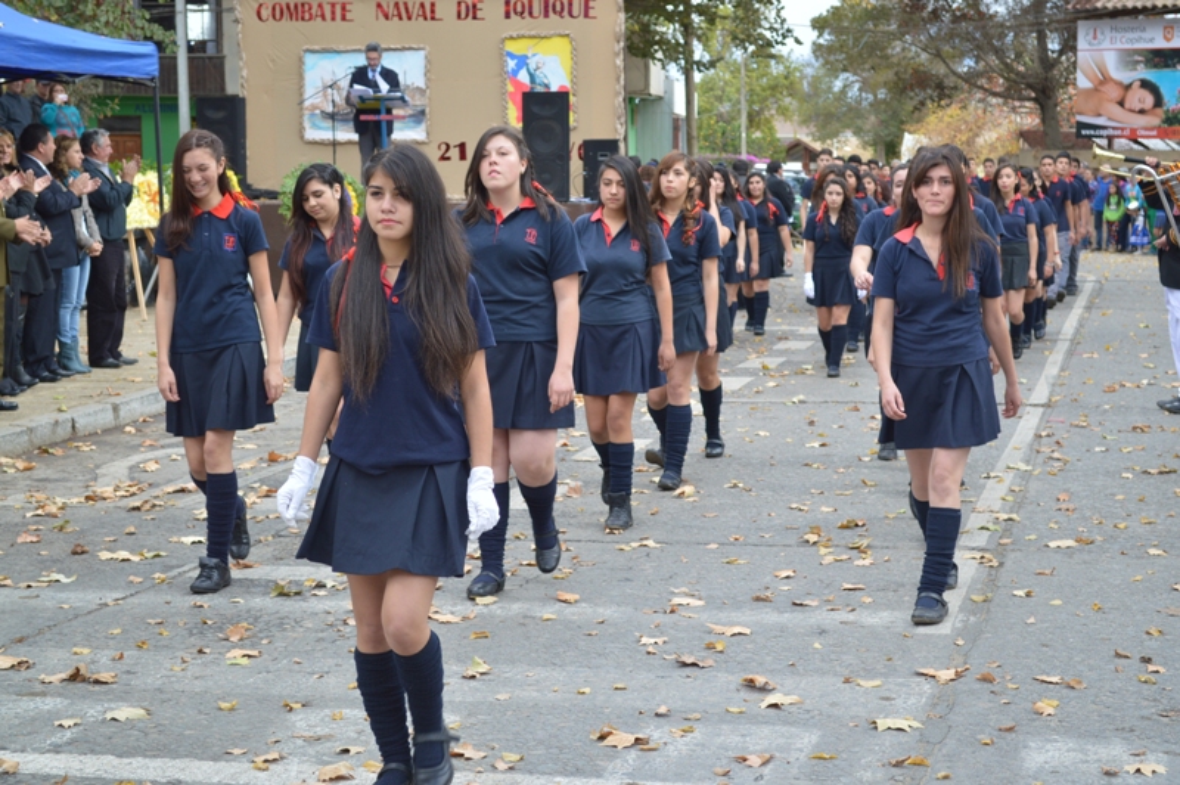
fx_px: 2358
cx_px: 590
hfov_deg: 28.1
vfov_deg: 18.9
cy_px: 392
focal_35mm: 72
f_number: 5.6
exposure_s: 1/125
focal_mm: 48
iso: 140
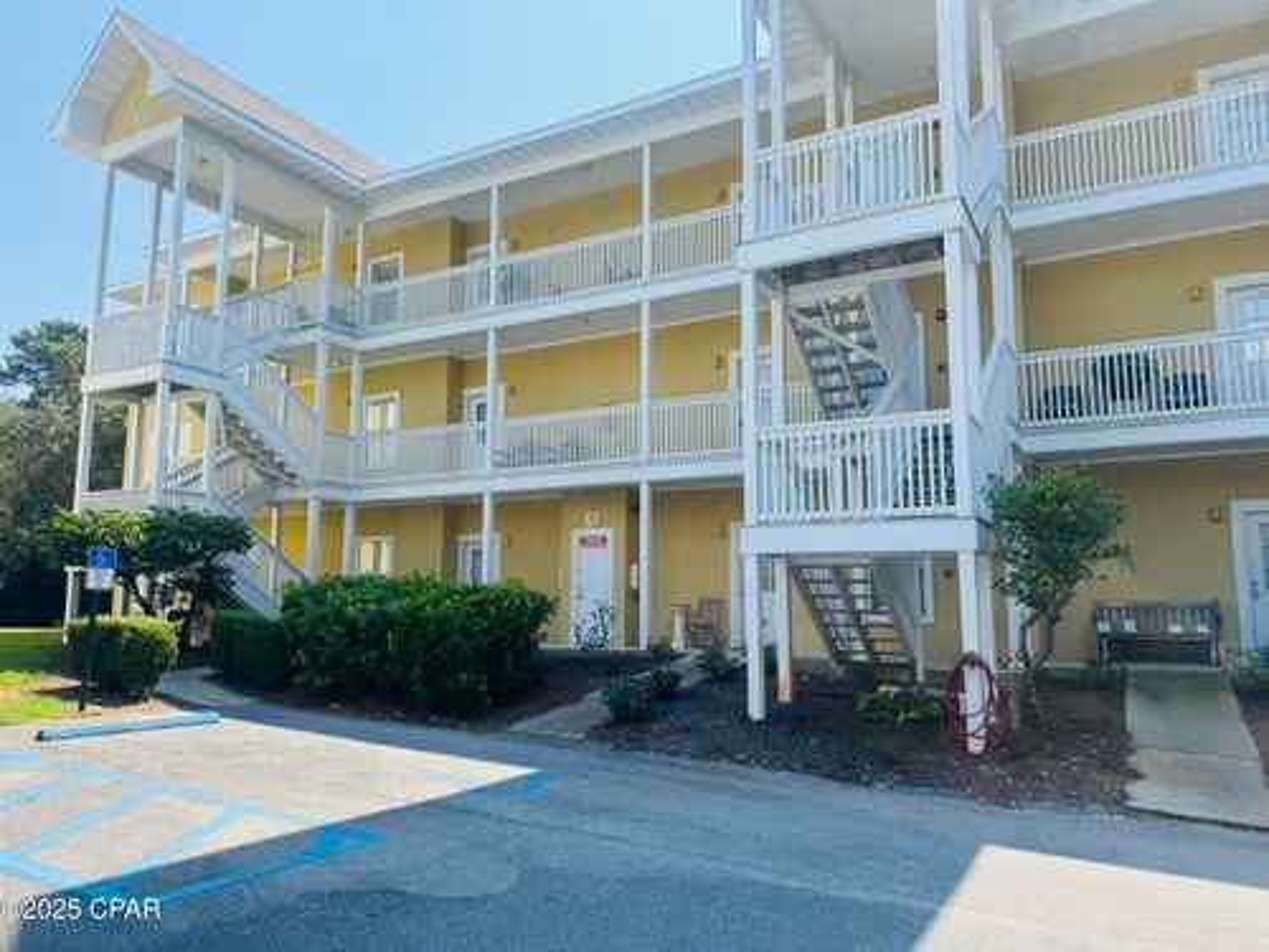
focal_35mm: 24
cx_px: 634
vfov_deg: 56.8
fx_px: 880
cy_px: 476
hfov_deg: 71.6
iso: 80
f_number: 1.78
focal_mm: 6.76
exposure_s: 1/2041
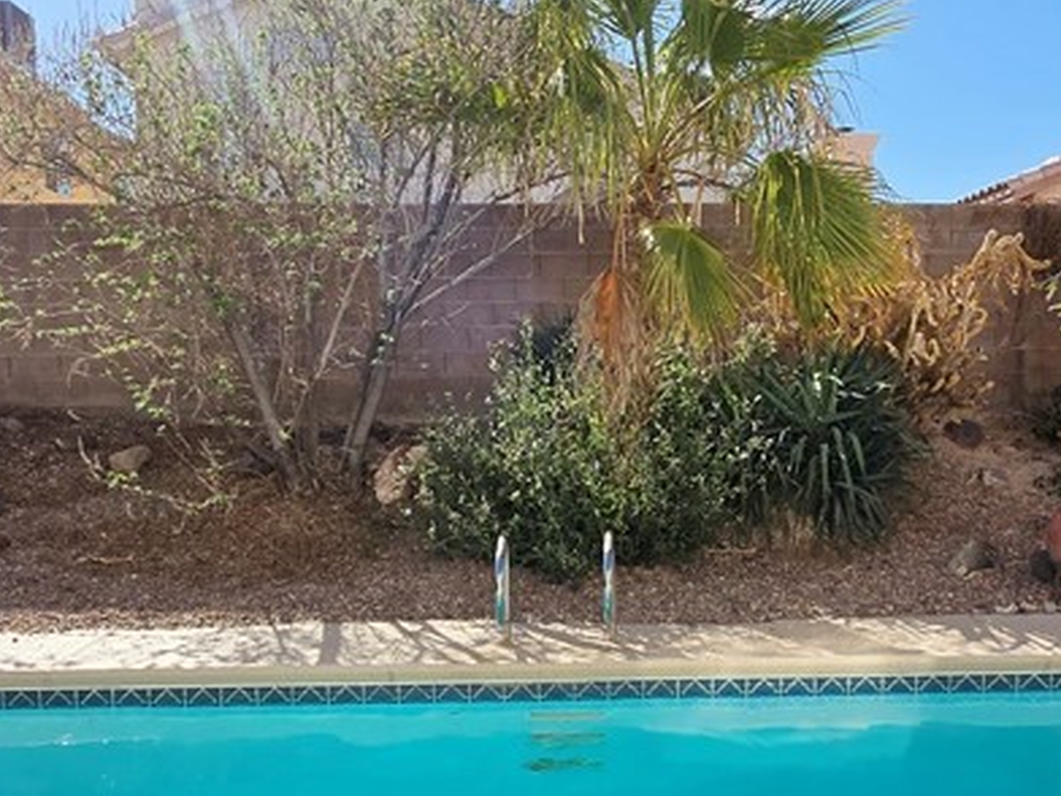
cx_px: 574
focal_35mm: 34
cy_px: 471
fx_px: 1042
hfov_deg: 53.9
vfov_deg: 41.6
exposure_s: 1/2737
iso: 50
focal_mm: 2.2
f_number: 2.2
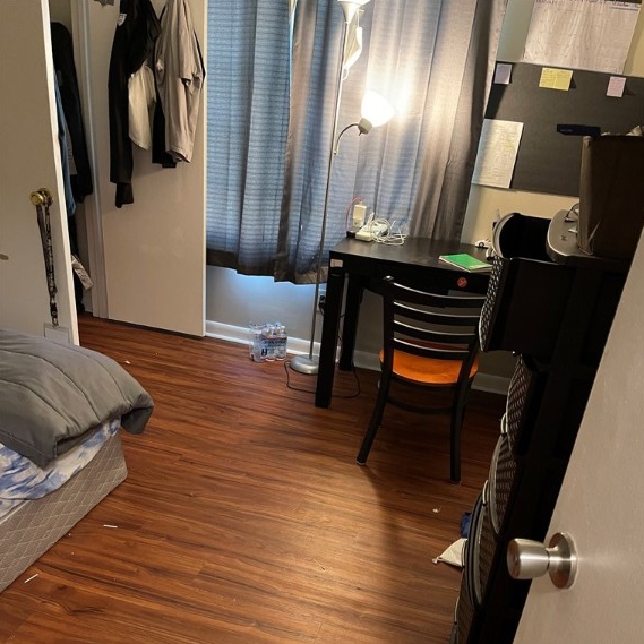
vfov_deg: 51.5
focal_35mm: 31
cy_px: 431
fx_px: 652
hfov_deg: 52.5
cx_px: 324
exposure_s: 1/30
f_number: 1.6
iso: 640
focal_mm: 5.1
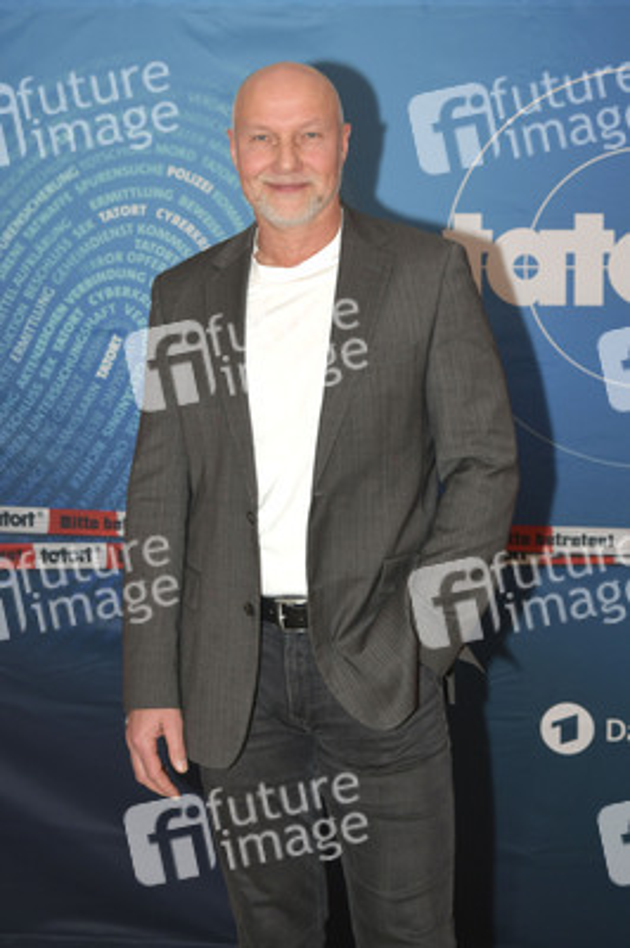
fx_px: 1446
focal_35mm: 55
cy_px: 474
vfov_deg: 36.3
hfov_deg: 24.6
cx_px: 315
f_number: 5.6
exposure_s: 1/200
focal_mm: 55
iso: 640
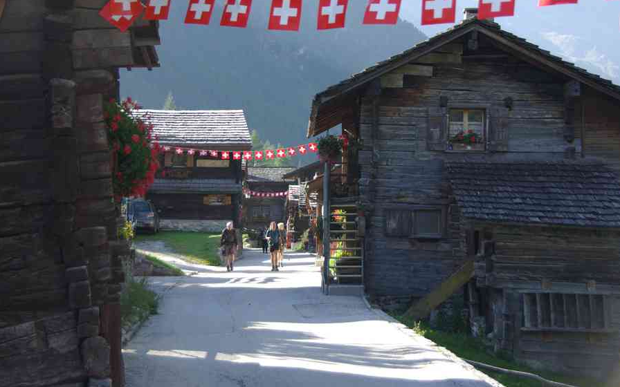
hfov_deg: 25.2
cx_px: 301
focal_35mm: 82
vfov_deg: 15.9
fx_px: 1386
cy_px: 159
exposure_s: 1/125
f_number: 5.6
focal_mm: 47.5
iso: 100
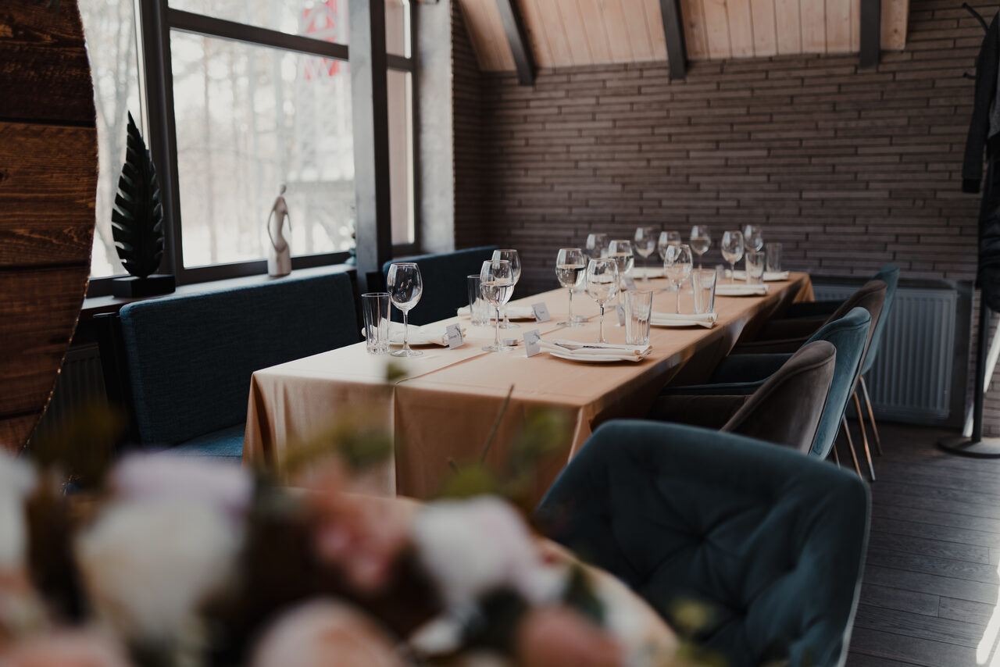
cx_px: 500
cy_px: 334
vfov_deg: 37.9
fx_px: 972
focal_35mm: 35
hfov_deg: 54.4
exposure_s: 1/320
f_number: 1.4
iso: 100
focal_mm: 35
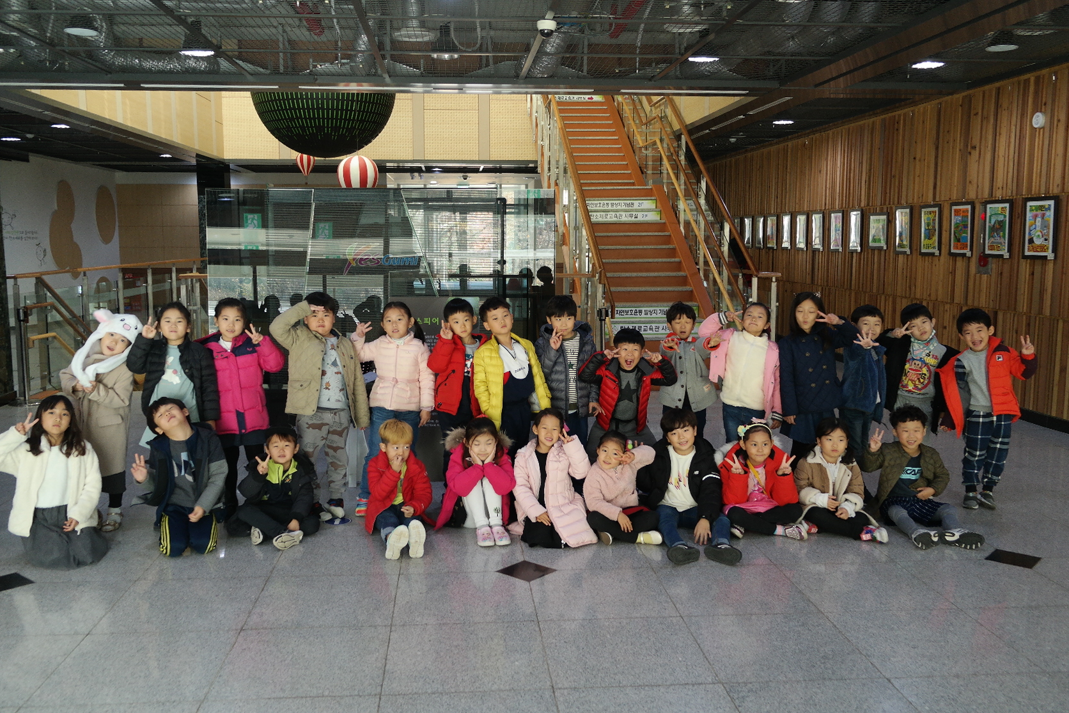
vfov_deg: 42.3
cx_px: 527
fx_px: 921
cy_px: 359
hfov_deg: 60.3
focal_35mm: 31
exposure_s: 1/40
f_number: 3.5
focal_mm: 20
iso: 400
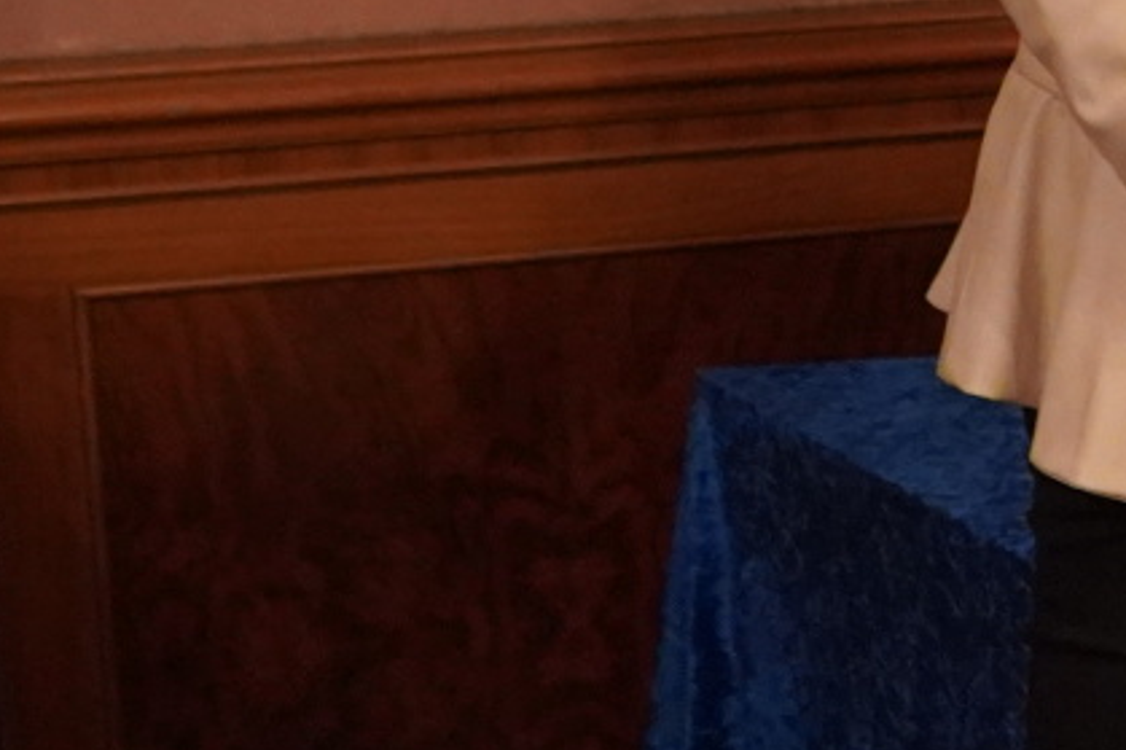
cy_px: -105
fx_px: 3470
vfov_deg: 12.1
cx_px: 1956
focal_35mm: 111
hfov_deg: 16.0
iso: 6400
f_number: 4
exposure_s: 1/160
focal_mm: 21
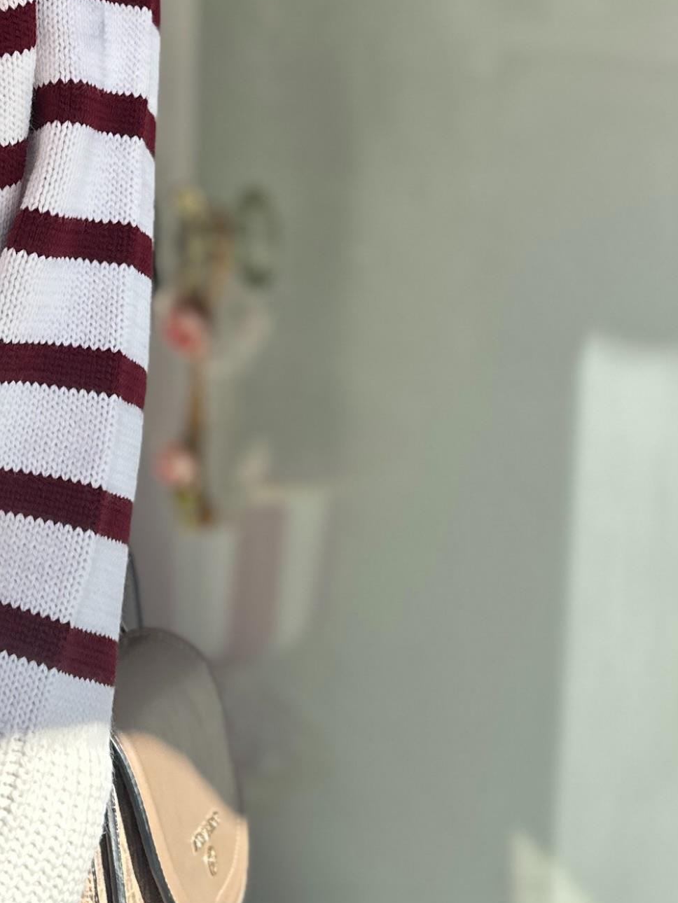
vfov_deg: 24.5
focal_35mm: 75
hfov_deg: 18.5
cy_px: -51
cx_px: -163
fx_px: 1958
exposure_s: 1/1412
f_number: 1.78
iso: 80
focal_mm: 6.86
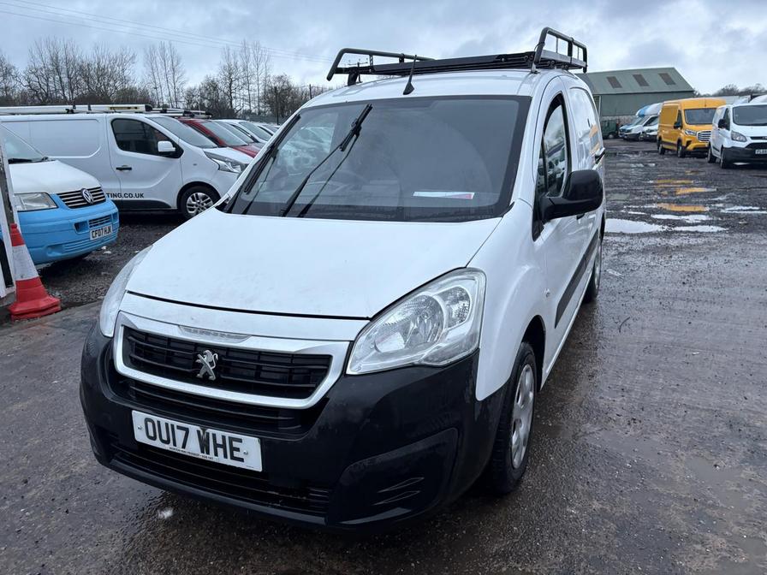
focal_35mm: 26
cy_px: 288
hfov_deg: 67.3
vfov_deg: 53.1
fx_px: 576
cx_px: 384
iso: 125
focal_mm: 5.96
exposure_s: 1/99
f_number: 1.6
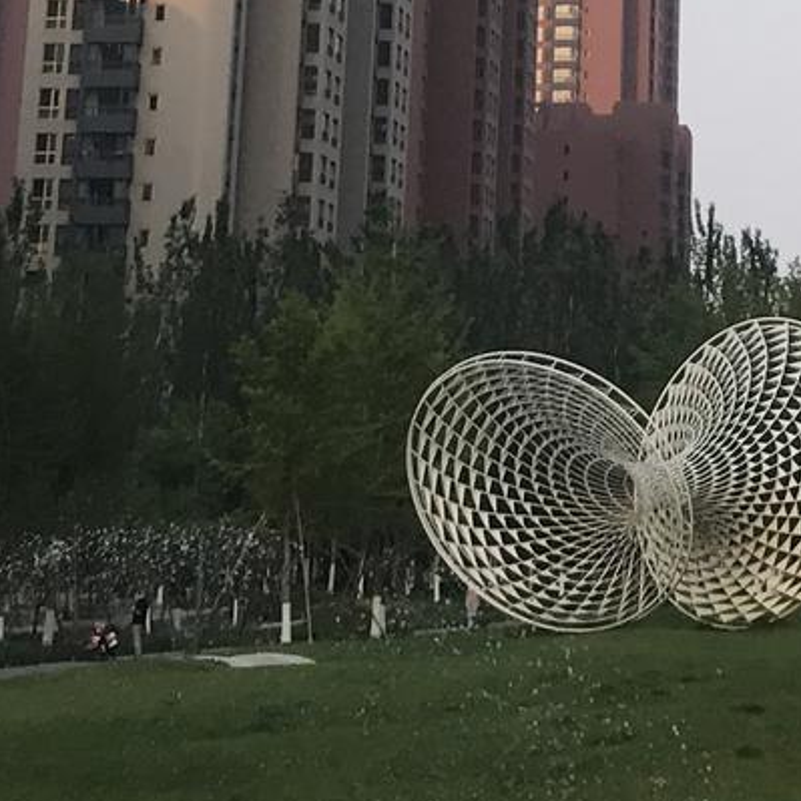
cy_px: -534
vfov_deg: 12.8
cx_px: 701
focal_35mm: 127
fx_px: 3325
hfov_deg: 13.6
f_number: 1.8
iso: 20
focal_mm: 3.99
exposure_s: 1/560
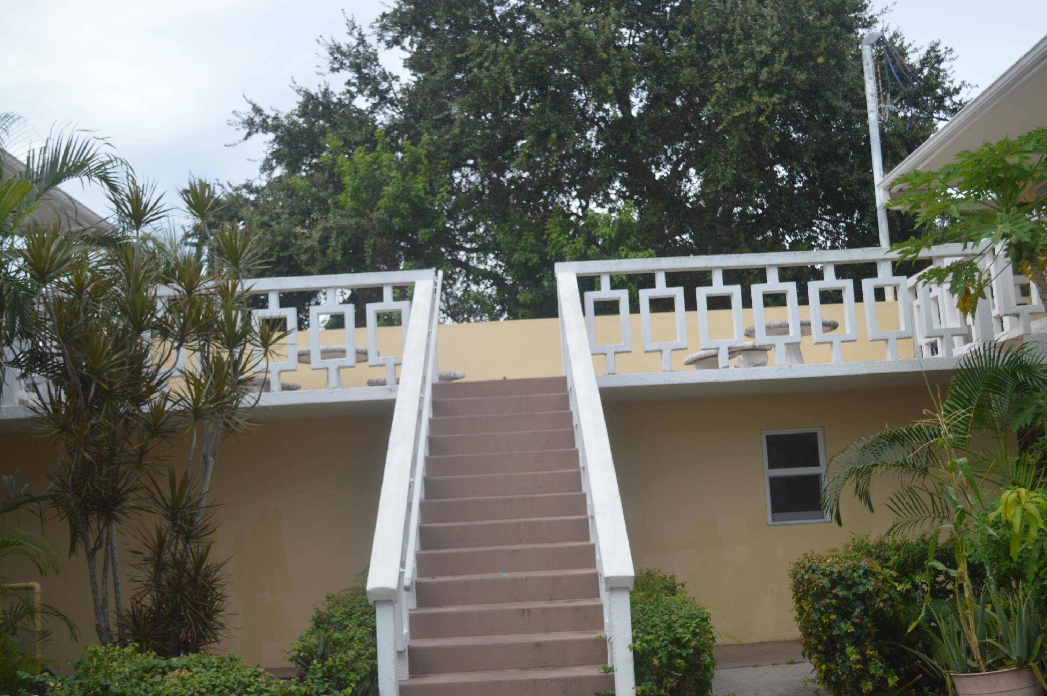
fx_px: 1133
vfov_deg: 34.1
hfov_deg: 49.6
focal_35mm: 39
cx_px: 524
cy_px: 348
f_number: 4.2
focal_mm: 26
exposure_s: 1/500
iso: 100
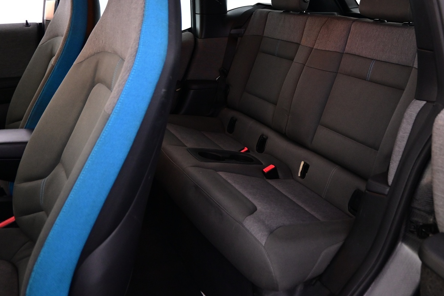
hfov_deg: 57.5
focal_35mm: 32
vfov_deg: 40.8
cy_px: 110
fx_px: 395
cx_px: 293
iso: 1600
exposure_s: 1/25
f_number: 3.5
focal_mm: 16
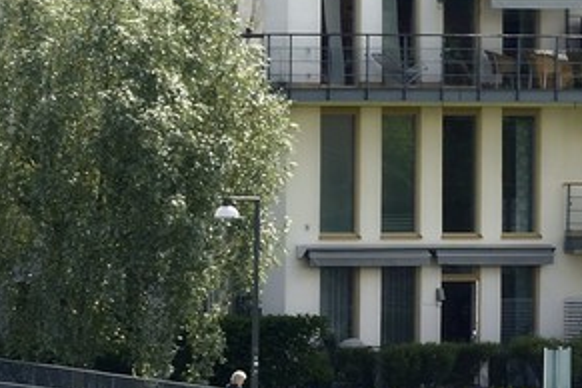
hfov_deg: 2.0
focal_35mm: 1018
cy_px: -181
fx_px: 16456
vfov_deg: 1.4
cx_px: 1588
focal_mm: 185
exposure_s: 1/320
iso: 200
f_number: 10
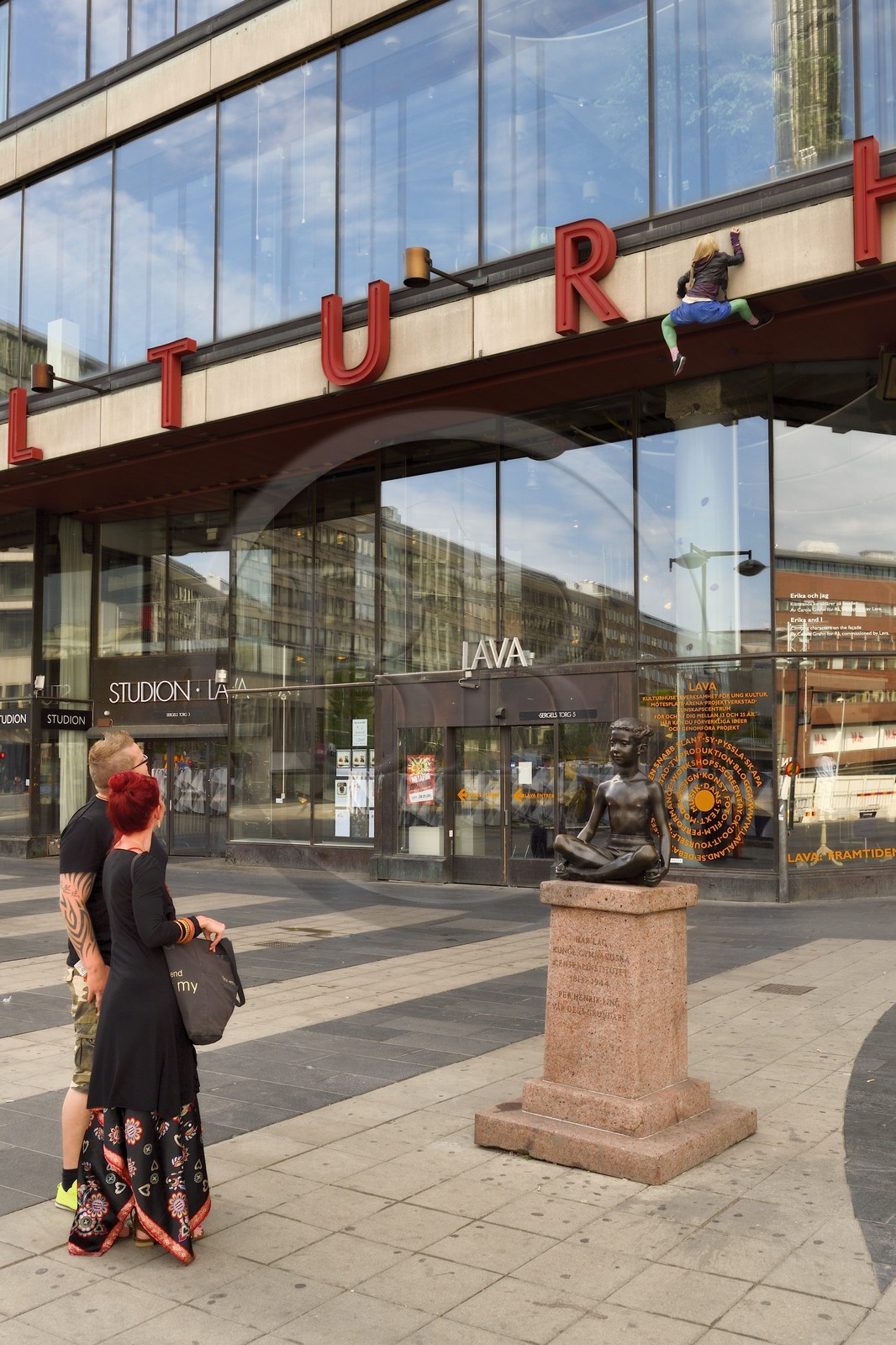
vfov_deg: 63.7
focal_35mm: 29
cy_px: 672
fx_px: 1083
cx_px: 448
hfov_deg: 44.9
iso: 200
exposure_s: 1/320
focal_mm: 29
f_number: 7.1
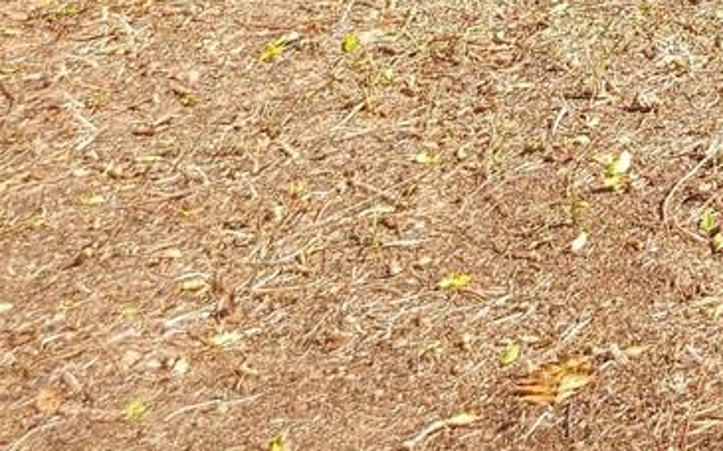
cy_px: -686
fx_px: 2108
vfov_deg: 10.3
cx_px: 1438
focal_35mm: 107
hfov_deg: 15.6
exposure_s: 1/172
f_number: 1.7
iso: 10
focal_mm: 6.3
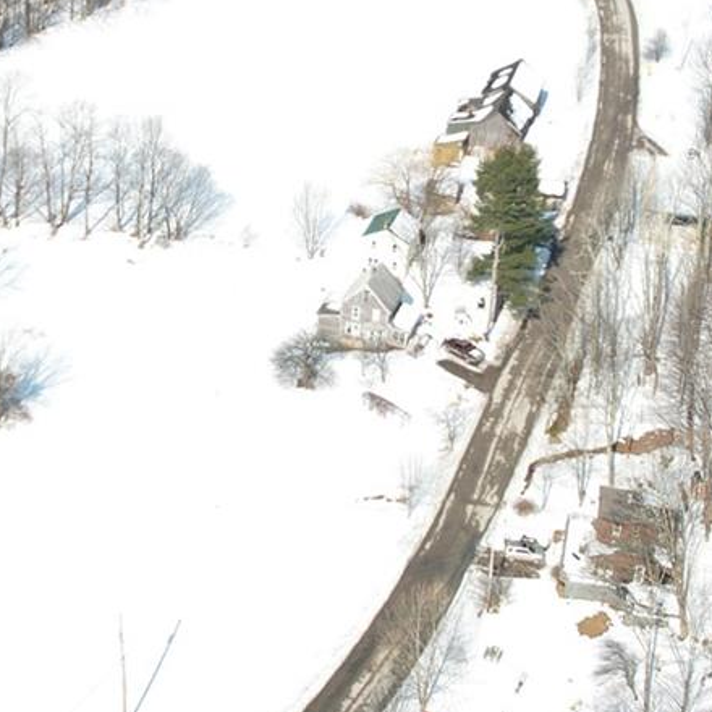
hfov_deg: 19.9
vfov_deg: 19.8
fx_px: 2025
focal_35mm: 87
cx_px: 241
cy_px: 210
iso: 100
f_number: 2.8
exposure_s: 1/1600
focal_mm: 8.38
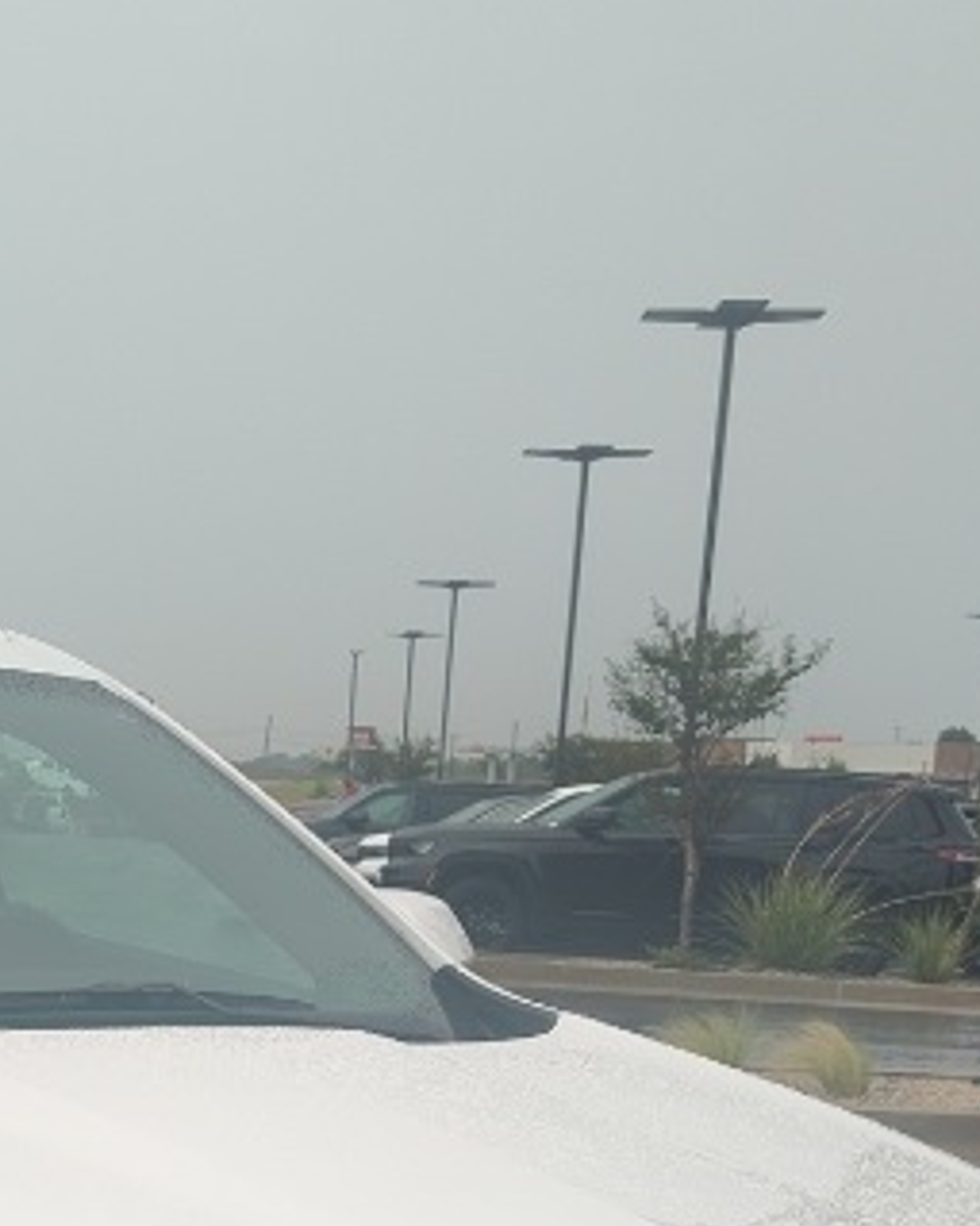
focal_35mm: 72
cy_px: 1603
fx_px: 2612
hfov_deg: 20.5
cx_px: -12
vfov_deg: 23.3
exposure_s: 1/885
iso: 100
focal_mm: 5.56
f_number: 1.8
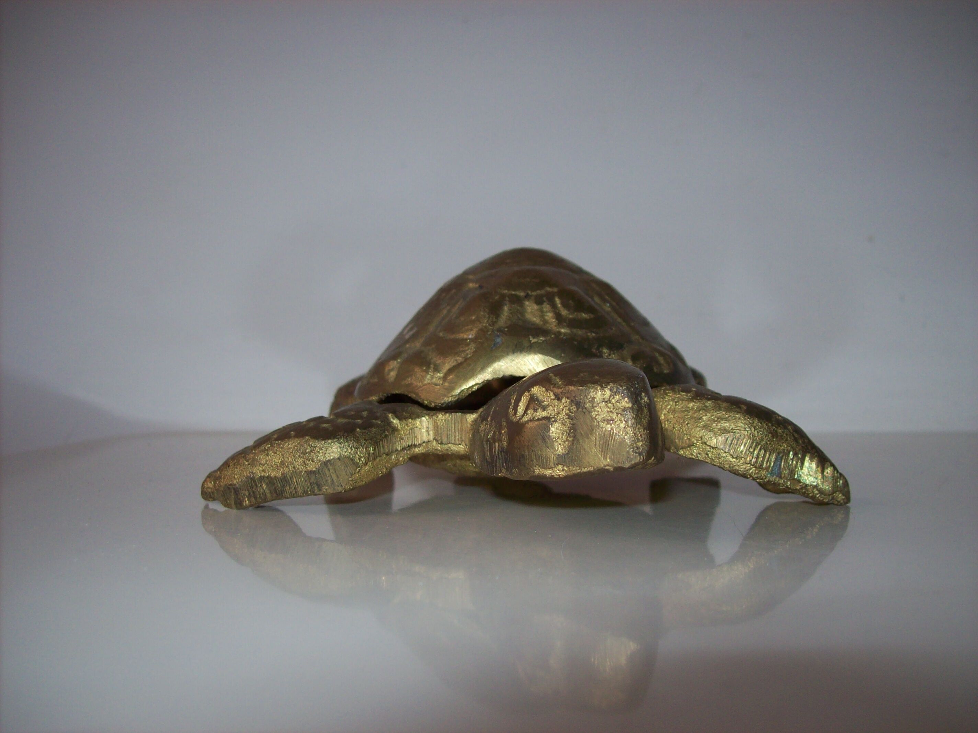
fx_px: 1017
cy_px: 366
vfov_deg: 39.6
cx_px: 489
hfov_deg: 51.4
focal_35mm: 36
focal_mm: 6
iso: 80
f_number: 2.7
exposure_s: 1/64
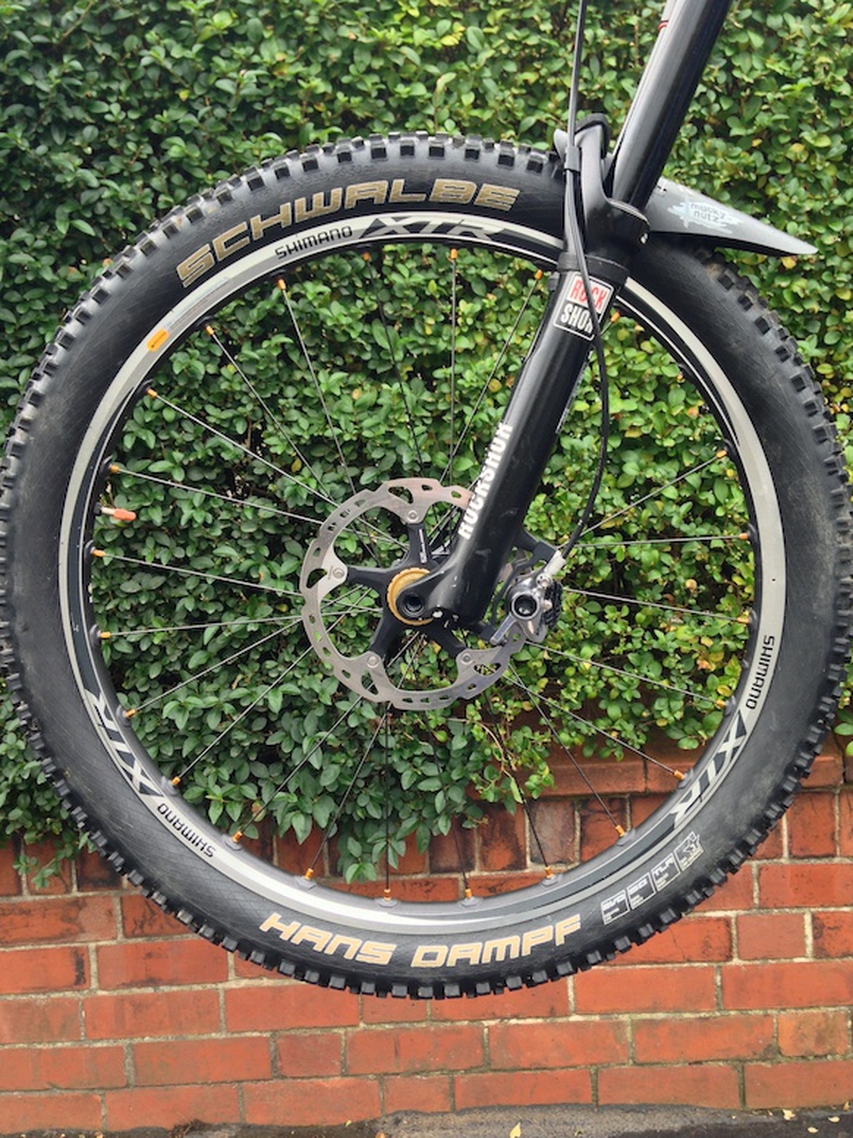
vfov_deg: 54.0
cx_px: 438
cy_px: 562
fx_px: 1117
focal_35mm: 34
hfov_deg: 41.8
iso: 64
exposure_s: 1/40
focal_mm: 4.12
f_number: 2.4
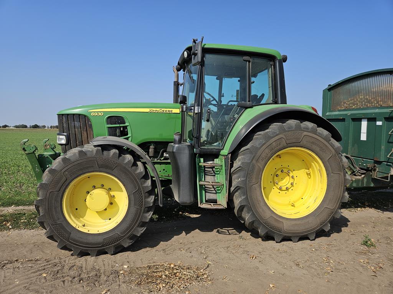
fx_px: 261
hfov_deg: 73.9
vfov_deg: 58.9
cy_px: 147
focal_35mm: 23
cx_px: 196
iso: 25
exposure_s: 1/1994
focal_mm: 5.4
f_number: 1.8
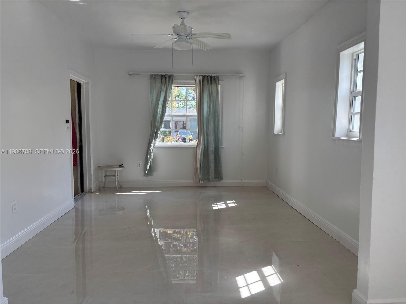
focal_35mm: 26
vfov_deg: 53.1
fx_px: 305
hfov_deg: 67.3
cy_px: 152
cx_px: 203
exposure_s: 1/255
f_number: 1.6
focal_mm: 5.96
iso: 50
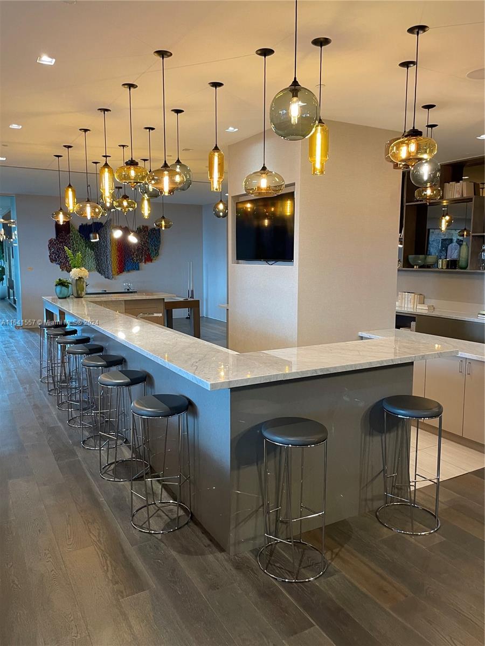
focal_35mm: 26
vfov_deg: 67.3
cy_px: 323
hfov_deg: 53.1
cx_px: 242
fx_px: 486
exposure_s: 1/60
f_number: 1.6
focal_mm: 4.2
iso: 200
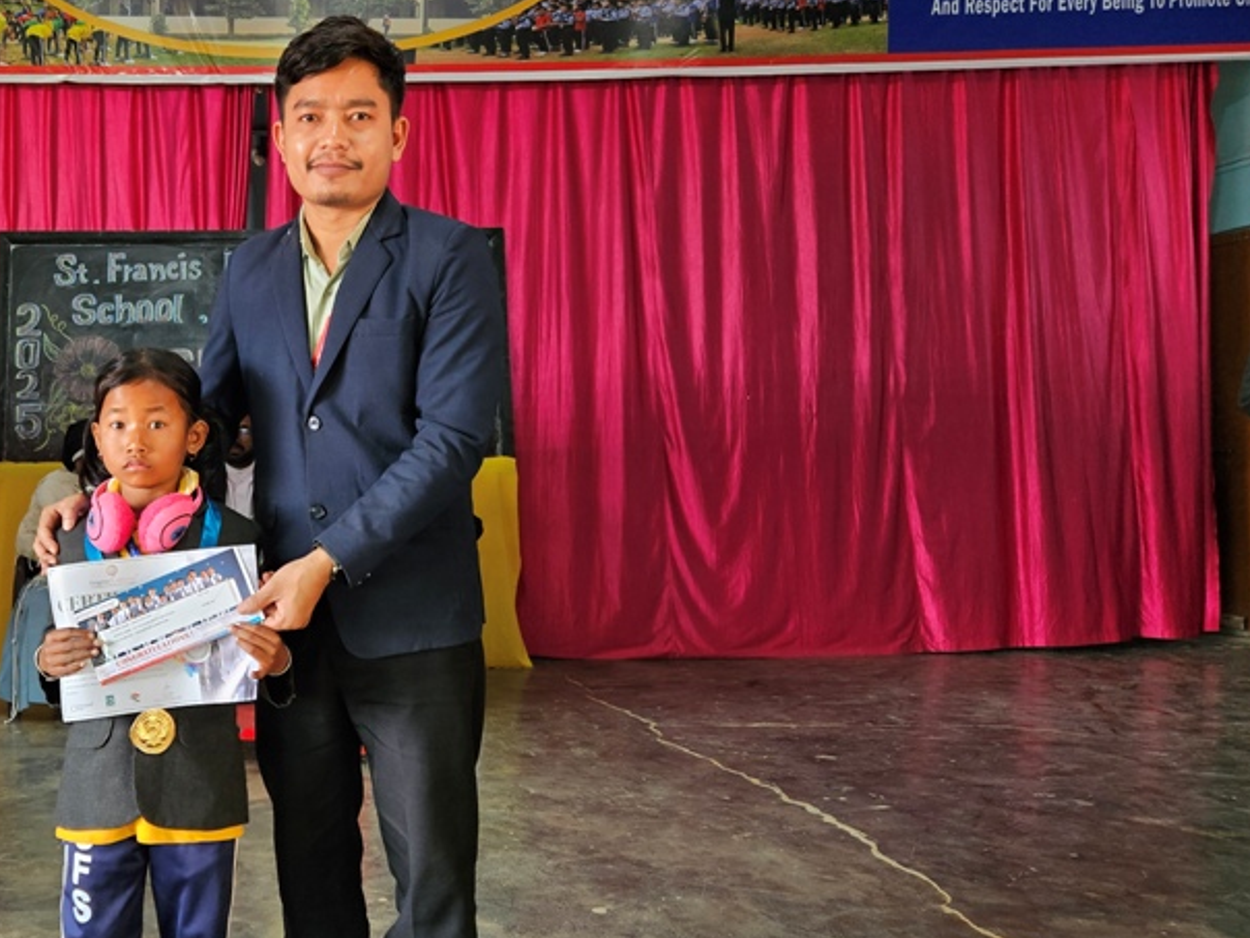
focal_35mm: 39
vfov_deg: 36.8
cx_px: 255
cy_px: 489
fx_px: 1408
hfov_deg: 45.5
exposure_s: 1/100
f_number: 1.8
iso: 64
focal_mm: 5.4
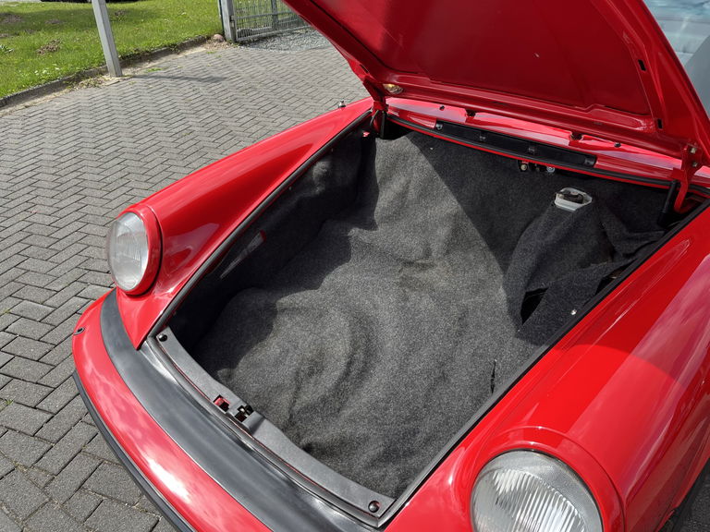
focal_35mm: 26
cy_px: 266
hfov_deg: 67.3
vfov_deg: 53.1
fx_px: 533
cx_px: 355
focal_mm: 5.1
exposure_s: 1/1018
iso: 50
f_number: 1.6
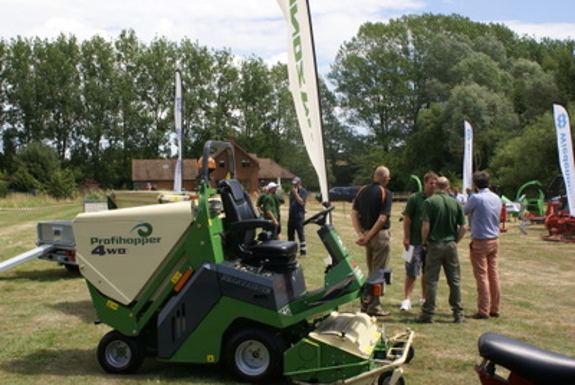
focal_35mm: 45
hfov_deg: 43.5
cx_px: 288
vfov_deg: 30.0
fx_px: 720
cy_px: 192
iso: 100
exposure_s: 1/80
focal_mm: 30
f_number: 11
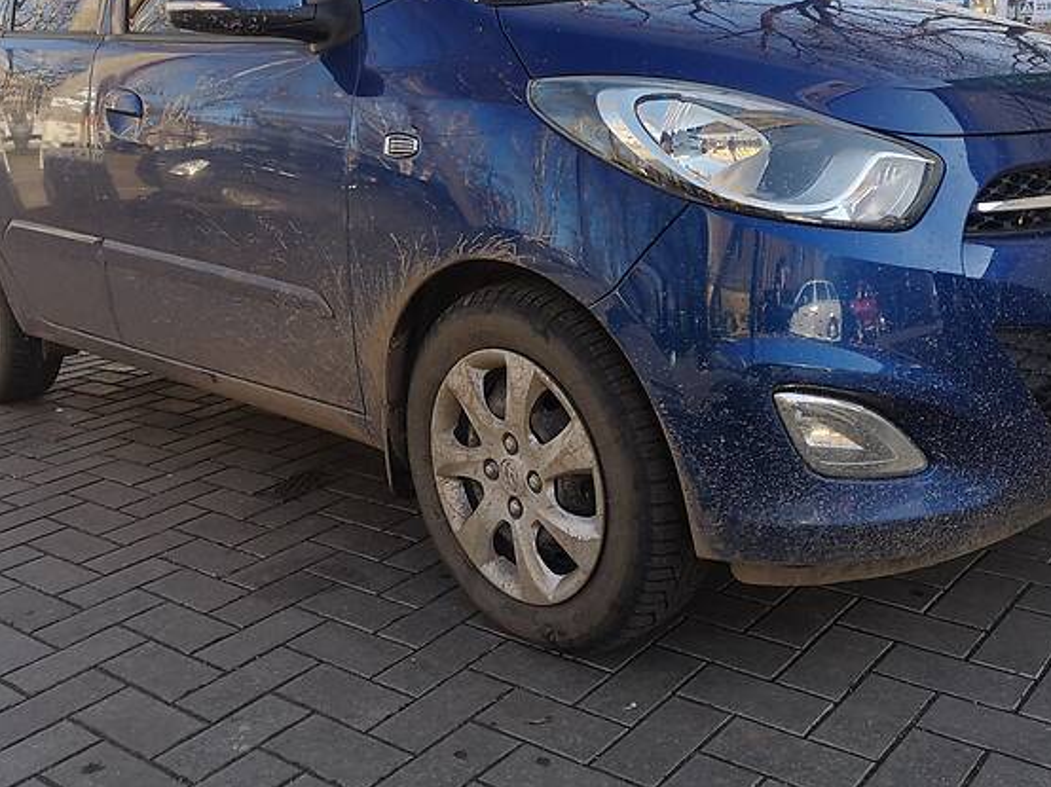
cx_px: 560
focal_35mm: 39
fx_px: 1184
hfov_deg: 47.9
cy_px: 239
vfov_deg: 36.3
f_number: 1.8
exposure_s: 1/639
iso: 50
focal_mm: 4
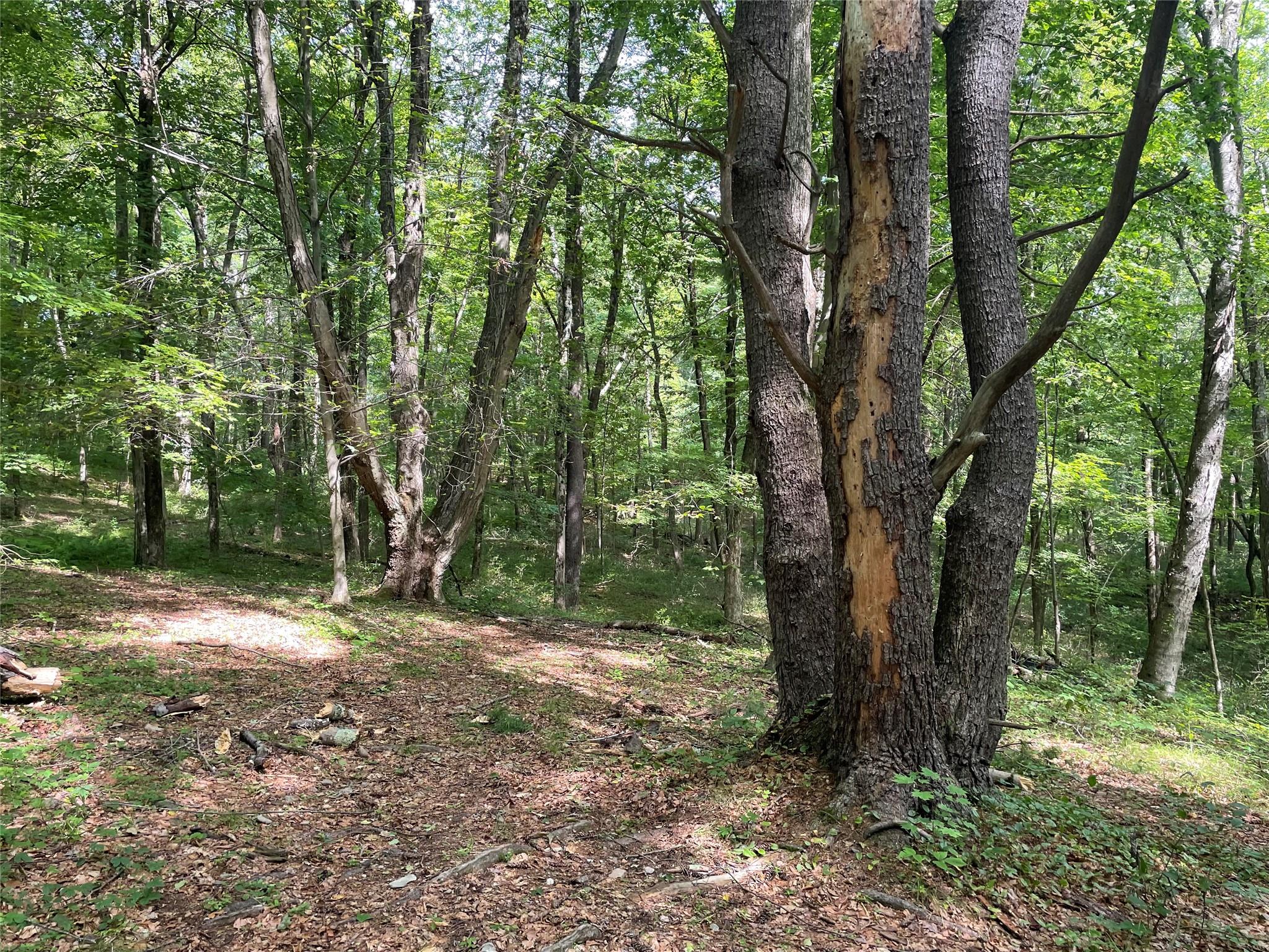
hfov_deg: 67.3
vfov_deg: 53.1
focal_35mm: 26
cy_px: 476
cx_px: 634
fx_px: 953
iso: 64
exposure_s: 1/121
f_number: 1.6
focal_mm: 4.2
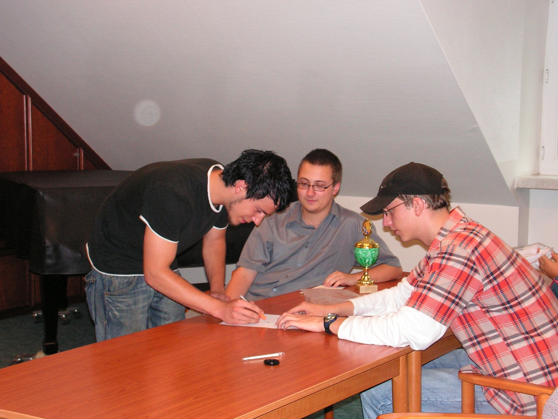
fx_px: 919
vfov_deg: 25.7
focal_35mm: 57
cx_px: 279
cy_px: 210
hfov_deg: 33.8
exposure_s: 1/60
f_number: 3.3
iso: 200
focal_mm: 9.6
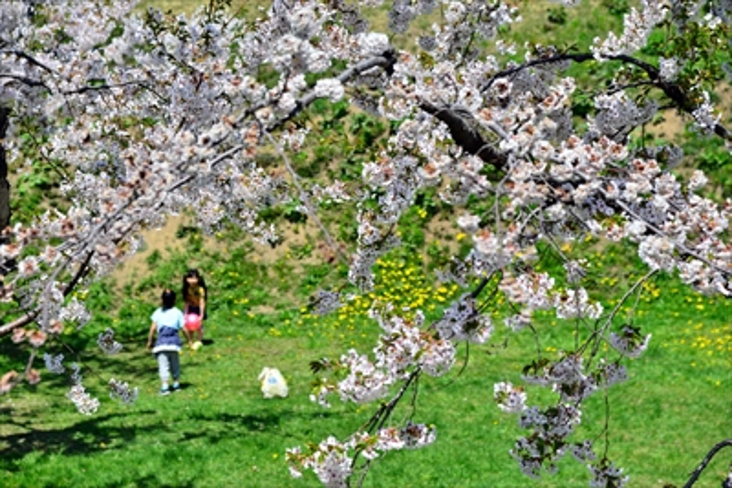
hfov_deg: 17.1
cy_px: 244
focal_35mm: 120
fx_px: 2441
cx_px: 366
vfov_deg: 11.4
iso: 400
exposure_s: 1/2500
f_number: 6.3
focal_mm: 120
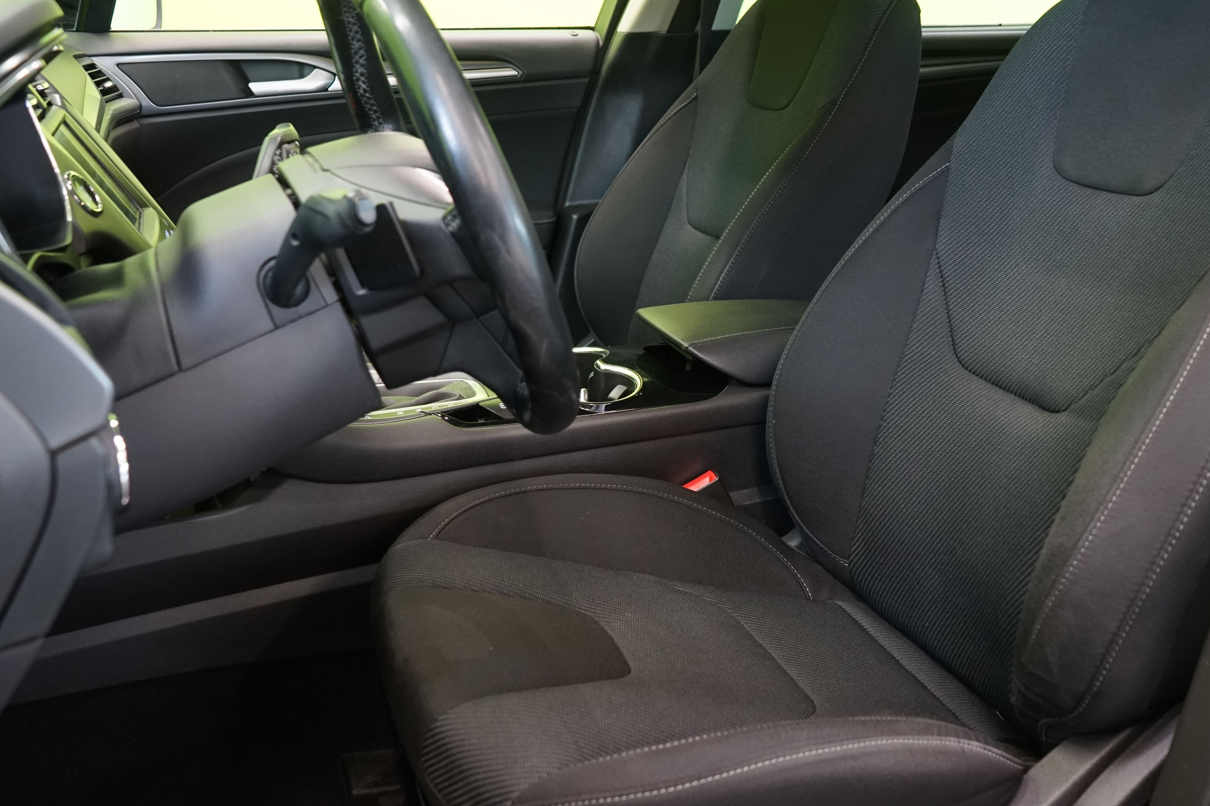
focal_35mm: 36
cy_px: 349
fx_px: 1210
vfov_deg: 36.8
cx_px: 698
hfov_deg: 52.9
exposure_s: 1/15
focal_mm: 29
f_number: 5.6
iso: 1600
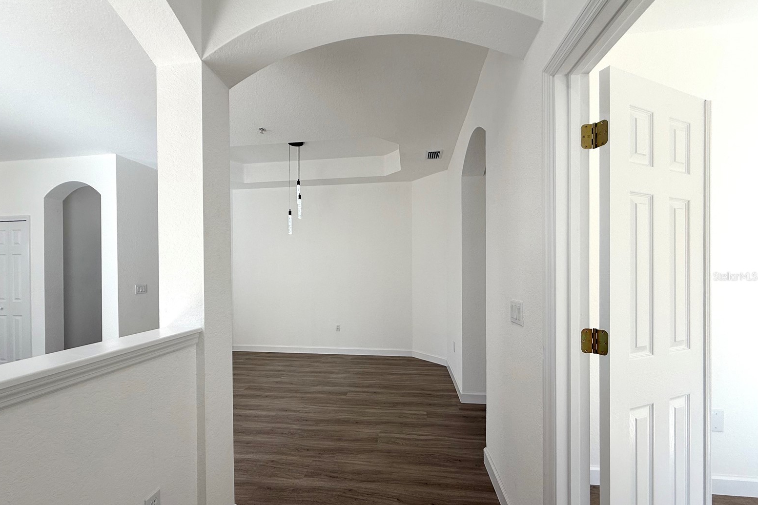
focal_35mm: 15
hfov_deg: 100.4
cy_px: 276
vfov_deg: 77.1
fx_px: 316
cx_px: 369
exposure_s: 1/126
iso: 50
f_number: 2.2
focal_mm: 2.22
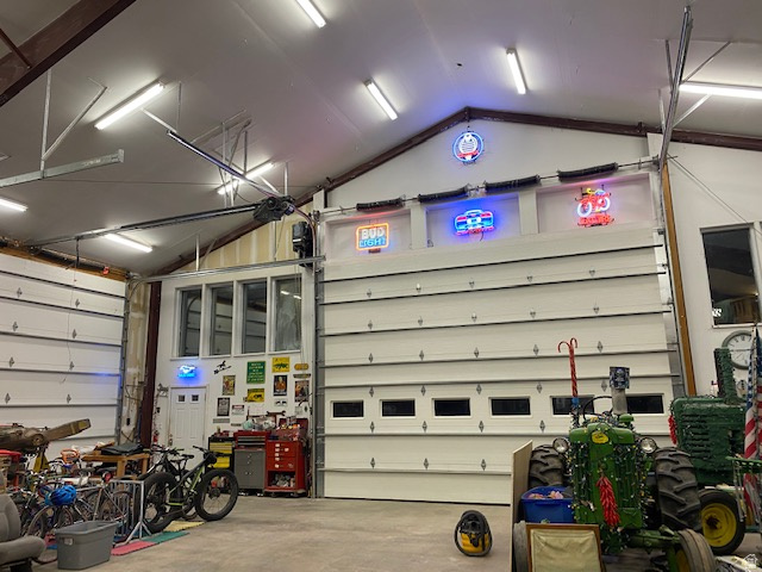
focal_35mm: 26
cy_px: 286
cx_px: 381
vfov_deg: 53.1
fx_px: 572
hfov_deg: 67.3
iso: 80
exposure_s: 1/60
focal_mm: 4.25
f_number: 1.8
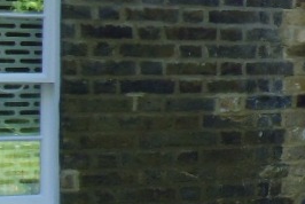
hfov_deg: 14.5
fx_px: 1052
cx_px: 546
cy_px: 30
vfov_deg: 11.0
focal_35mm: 124
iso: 80
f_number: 3.3
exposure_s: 1/90
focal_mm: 5.6
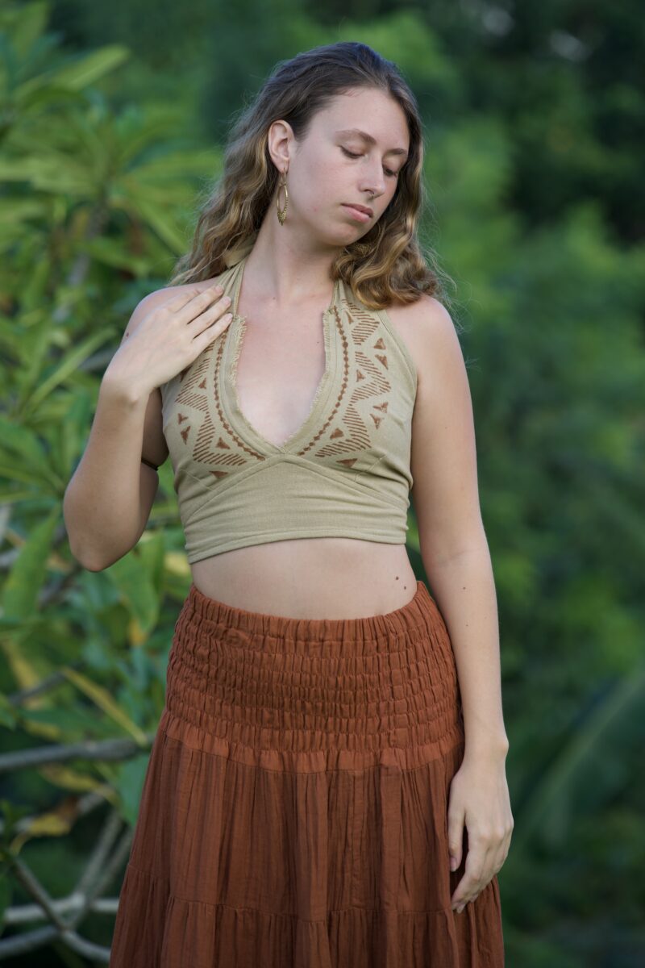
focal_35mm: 150
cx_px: 322
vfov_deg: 13.7
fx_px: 4031
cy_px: 484
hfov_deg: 9.1
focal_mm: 150
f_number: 4
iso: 100
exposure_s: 1/160
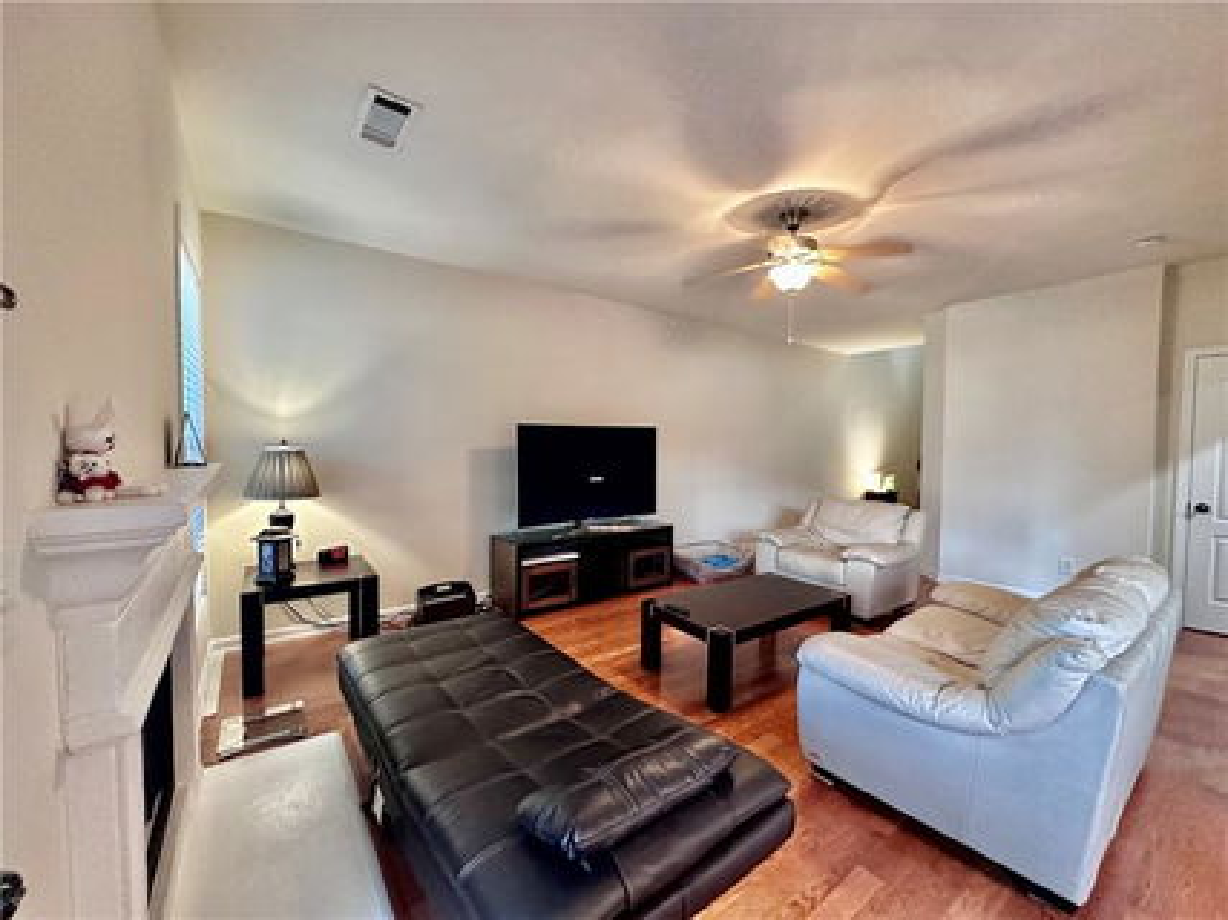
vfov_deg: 85.6
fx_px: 497
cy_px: 460
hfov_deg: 102.1
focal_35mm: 14
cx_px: 614
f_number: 2.2
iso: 800
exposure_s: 1/60
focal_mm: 2.22
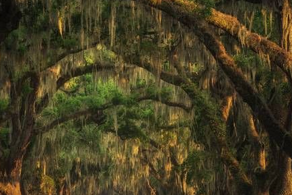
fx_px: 1346
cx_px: 116
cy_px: 109
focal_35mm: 166
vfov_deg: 8.3
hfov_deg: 12.4
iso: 100
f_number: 16
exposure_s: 1/4
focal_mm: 120
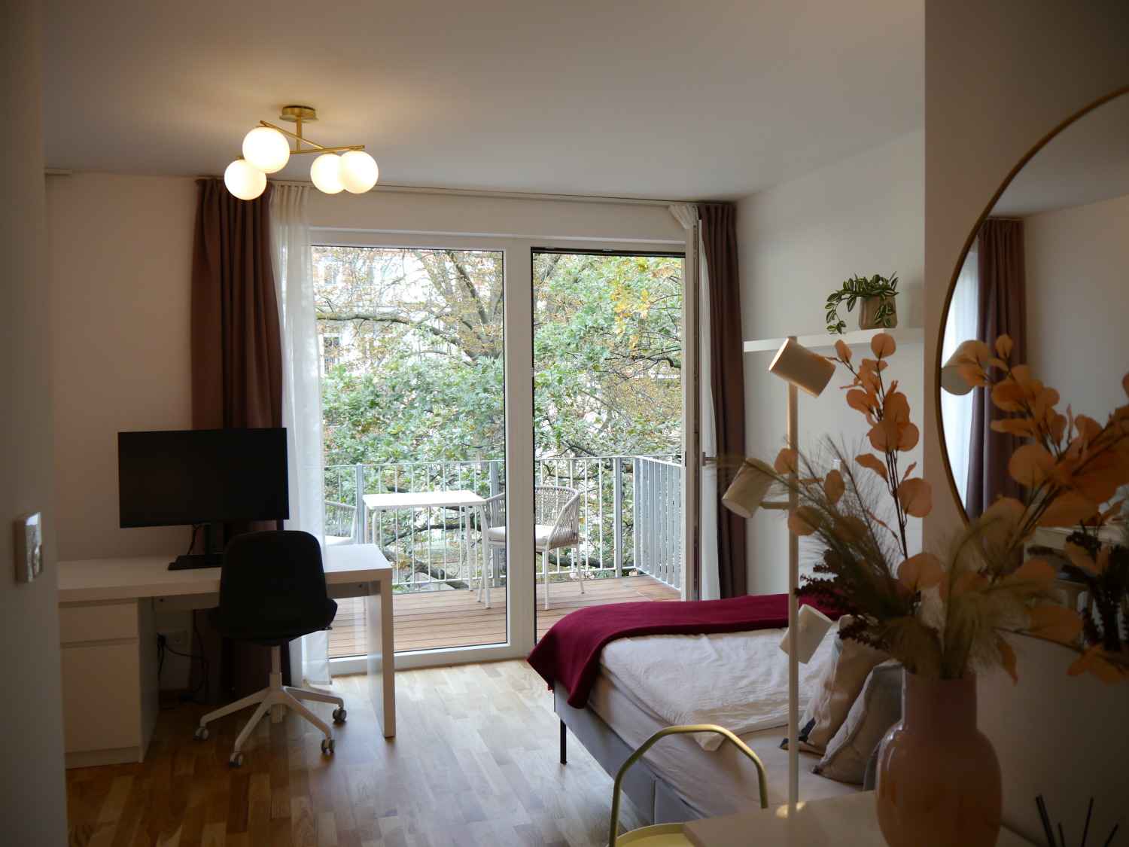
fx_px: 913
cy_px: 424
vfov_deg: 49.7
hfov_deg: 63.4
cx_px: 564
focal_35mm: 28
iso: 200
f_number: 3.5
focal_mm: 14
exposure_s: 1/60
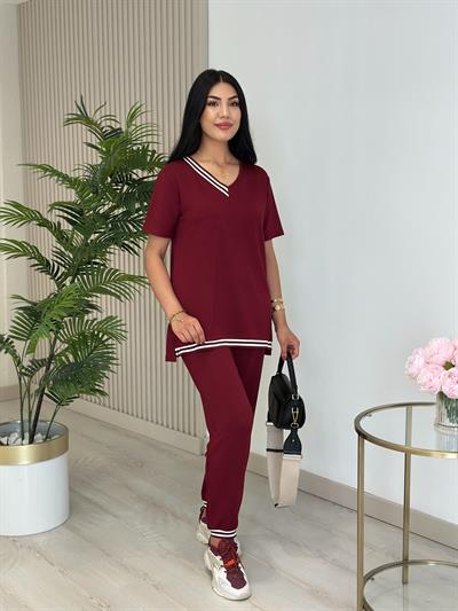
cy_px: 306
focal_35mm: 48
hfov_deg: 30.3
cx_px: 229
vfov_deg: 39.6
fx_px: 846
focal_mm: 6.86
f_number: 1.78
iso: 80
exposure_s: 1/266
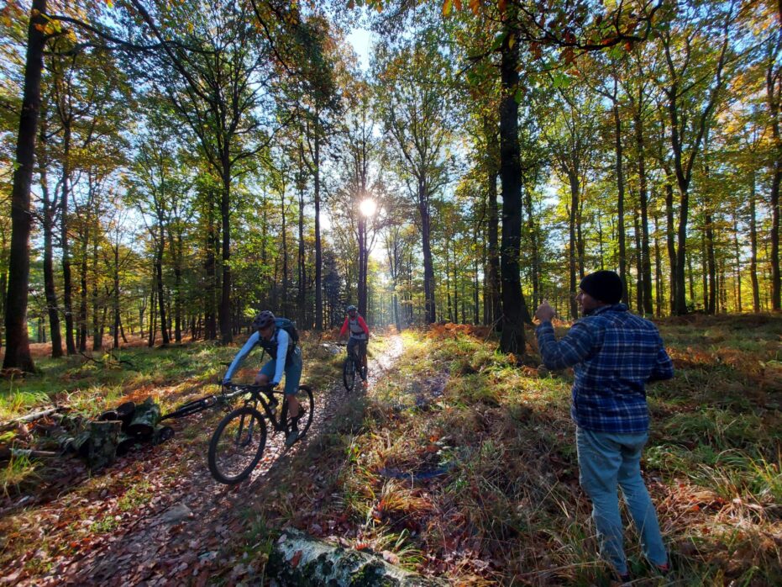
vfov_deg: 89.9
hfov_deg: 106.2
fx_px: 294
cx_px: 391
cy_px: 294
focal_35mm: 13
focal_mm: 1.74
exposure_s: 1/126
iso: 50
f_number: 2.2
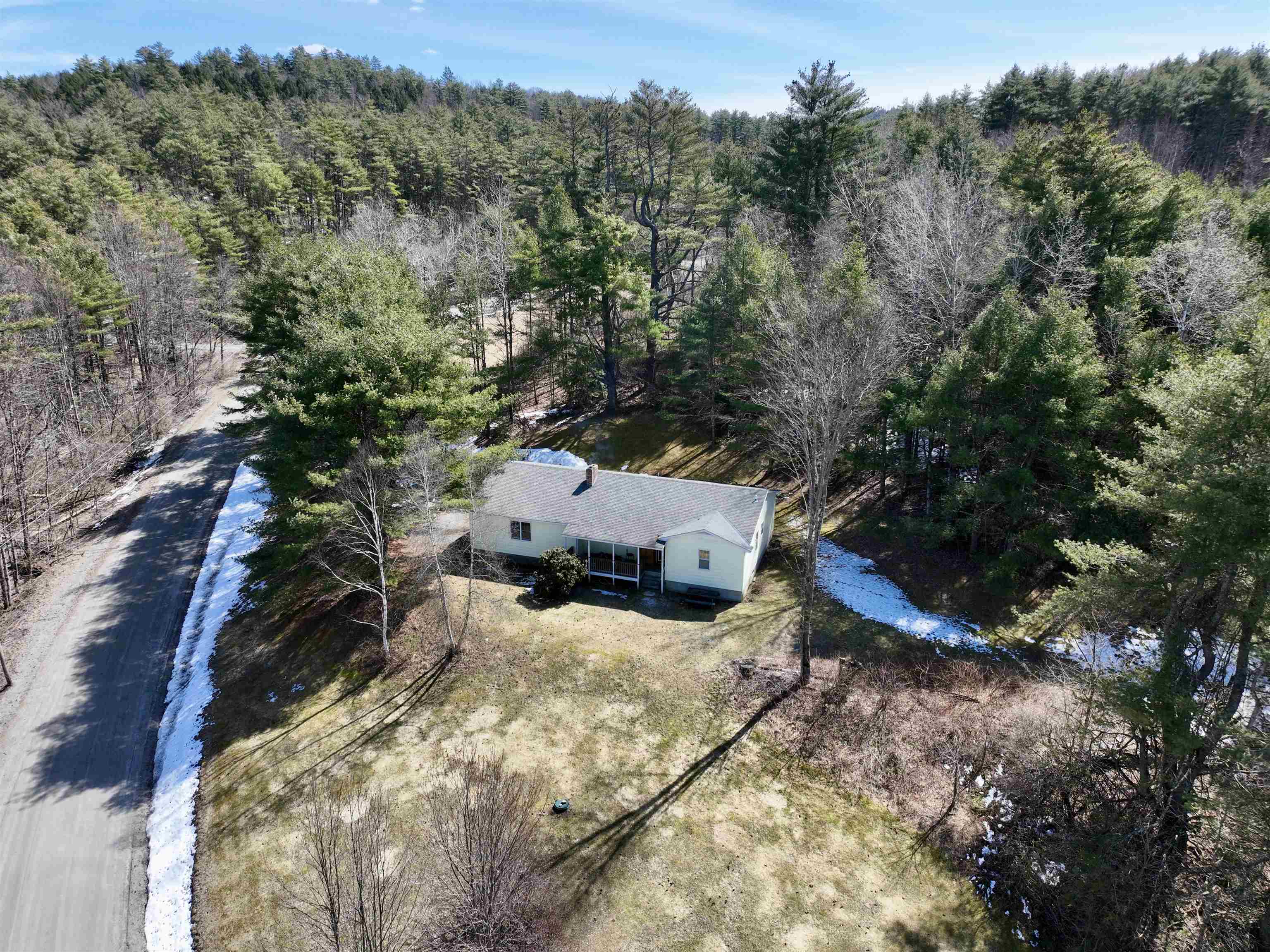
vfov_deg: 56.8
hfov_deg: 71.6
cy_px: 476
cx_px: 635
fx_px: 880
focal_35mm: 24
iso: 200
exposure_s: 1/2000
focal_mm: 12.29
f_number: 2.8
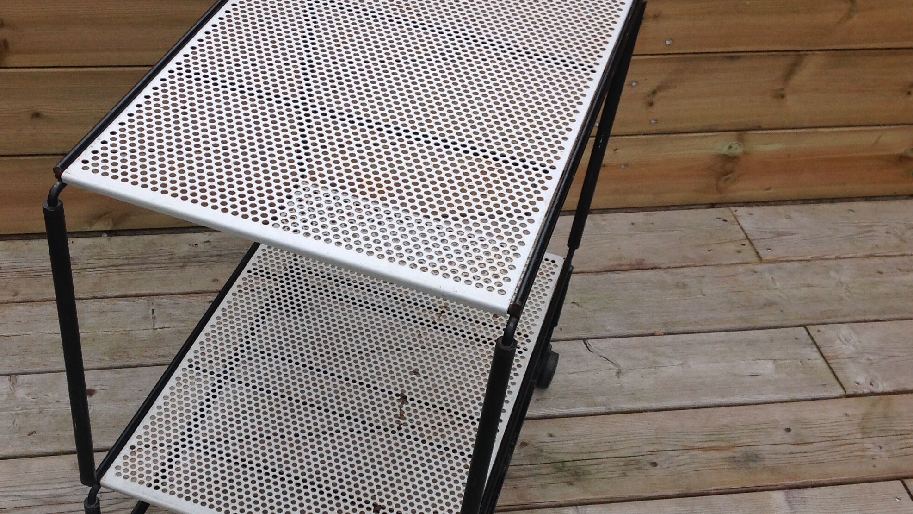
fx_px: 1210
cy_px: 308
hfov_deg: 41.1
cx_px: 357
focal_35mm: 50
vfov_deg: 23.9
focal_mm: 4.28
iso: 50
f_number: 2.4
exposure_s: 1/1779
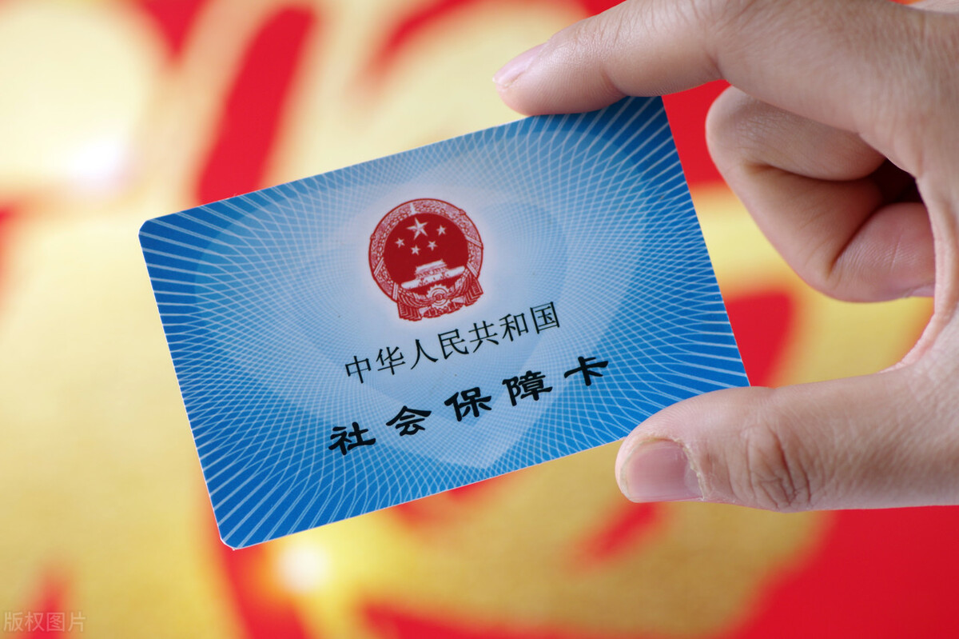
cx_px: 480
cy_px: 320
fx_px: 3994
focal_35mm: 150
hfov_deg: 13.7
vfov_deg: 9.1
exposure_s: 1/125
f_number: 4
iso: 200
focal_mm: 100
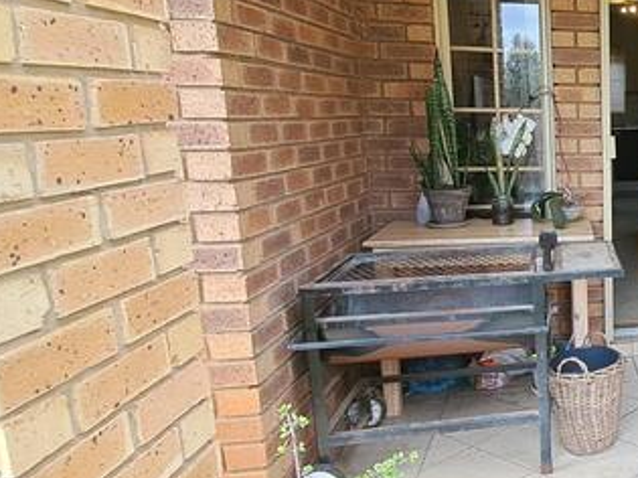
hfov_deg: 41.4
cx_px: 733
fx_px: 608
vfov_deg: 42.9
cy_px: 229
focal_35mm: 33
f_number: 2.2
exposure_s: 1/143
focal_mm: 1.74
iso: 50
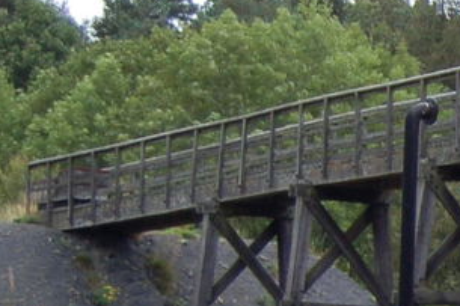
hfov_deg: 8.2
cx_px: 1010
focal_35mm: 236
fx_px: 3014
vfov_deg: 5.8
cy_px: 346
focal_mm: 30
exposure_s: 1/250
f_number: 4.2
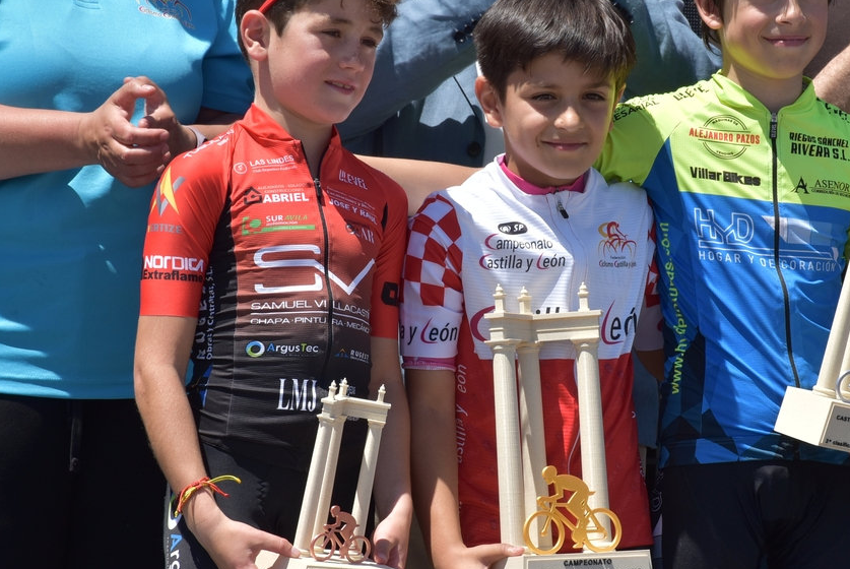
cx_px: 526
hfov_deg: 9.1
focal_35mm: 226
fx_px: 5335
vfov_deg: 6.1
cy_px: 290
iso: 200
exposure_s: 1/400
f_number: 10
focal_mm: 105
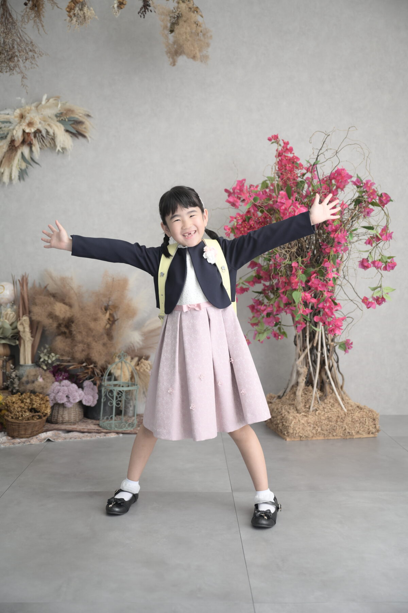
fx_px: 646
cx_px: 204
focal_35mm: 38
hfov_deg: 35.1
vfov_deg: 50.7
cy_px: 306
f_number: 2.8
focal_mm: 38
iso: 160
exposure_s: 1/200
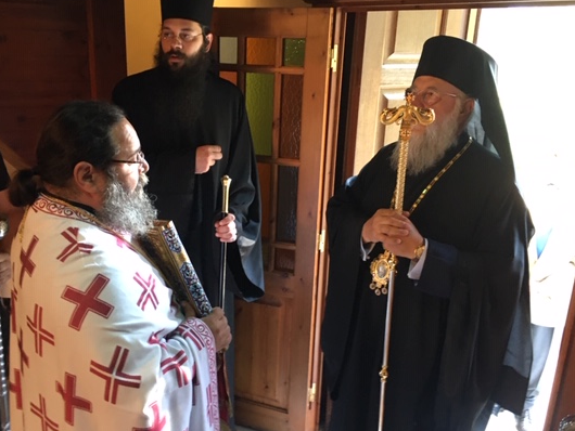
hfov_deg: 52.5
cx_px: 256
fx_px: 582
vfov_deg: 40.7
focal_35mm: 35
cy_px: 226
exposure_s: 1/20
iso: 200
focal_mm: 4.15
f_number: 2.2
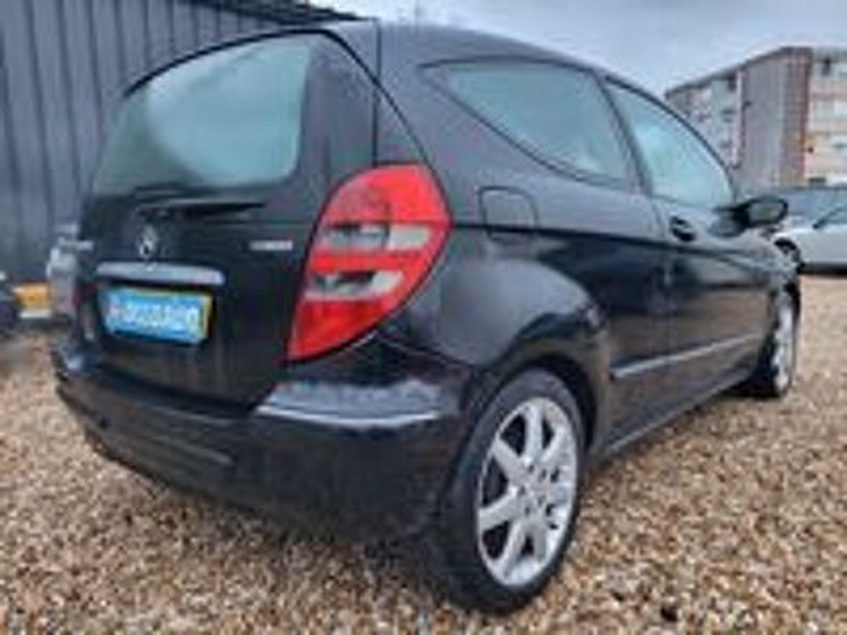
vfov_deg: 53.1
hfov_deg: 67.3
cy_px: 318
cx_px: 424
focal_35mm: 26
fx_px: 636
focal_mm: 5.4
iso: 250
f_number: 1.8
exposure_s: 1/50
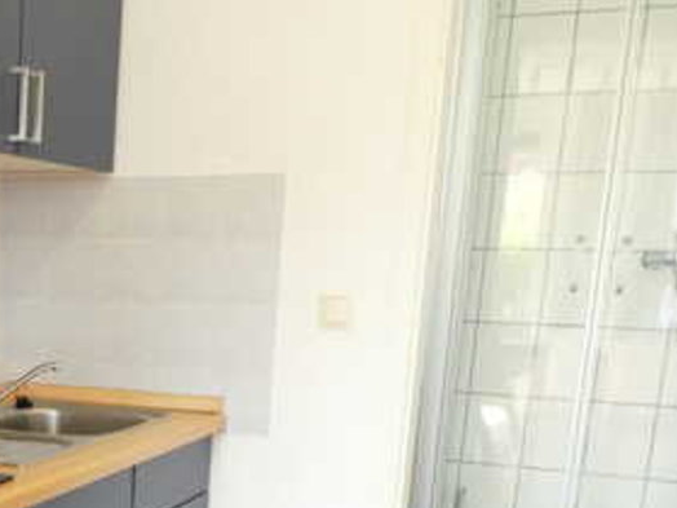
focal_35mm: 55
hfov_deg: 32.4
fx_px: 1076
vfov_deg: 24.7
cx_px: 17
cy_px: 561
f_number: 3.3
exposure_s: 1/60
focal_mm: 4.3
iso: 500
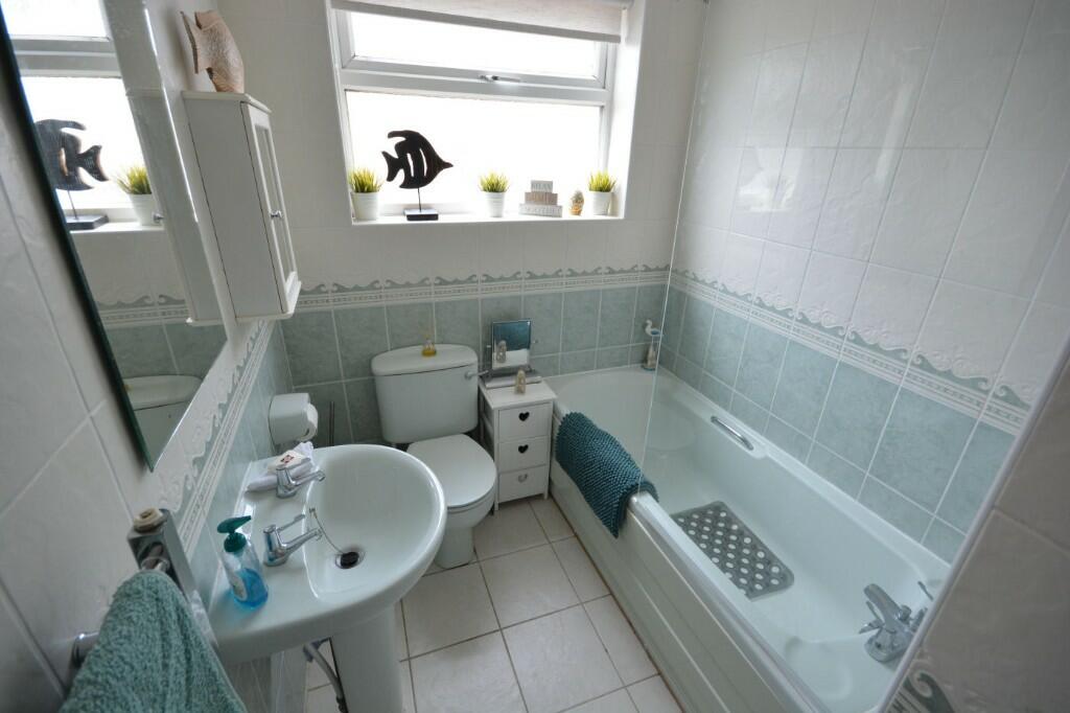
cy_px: 356
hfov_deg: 100.4
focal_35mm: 15
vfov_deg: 77.3
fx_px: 446
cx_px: 535
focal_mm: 10
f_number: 8
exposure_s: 1/40
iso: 400
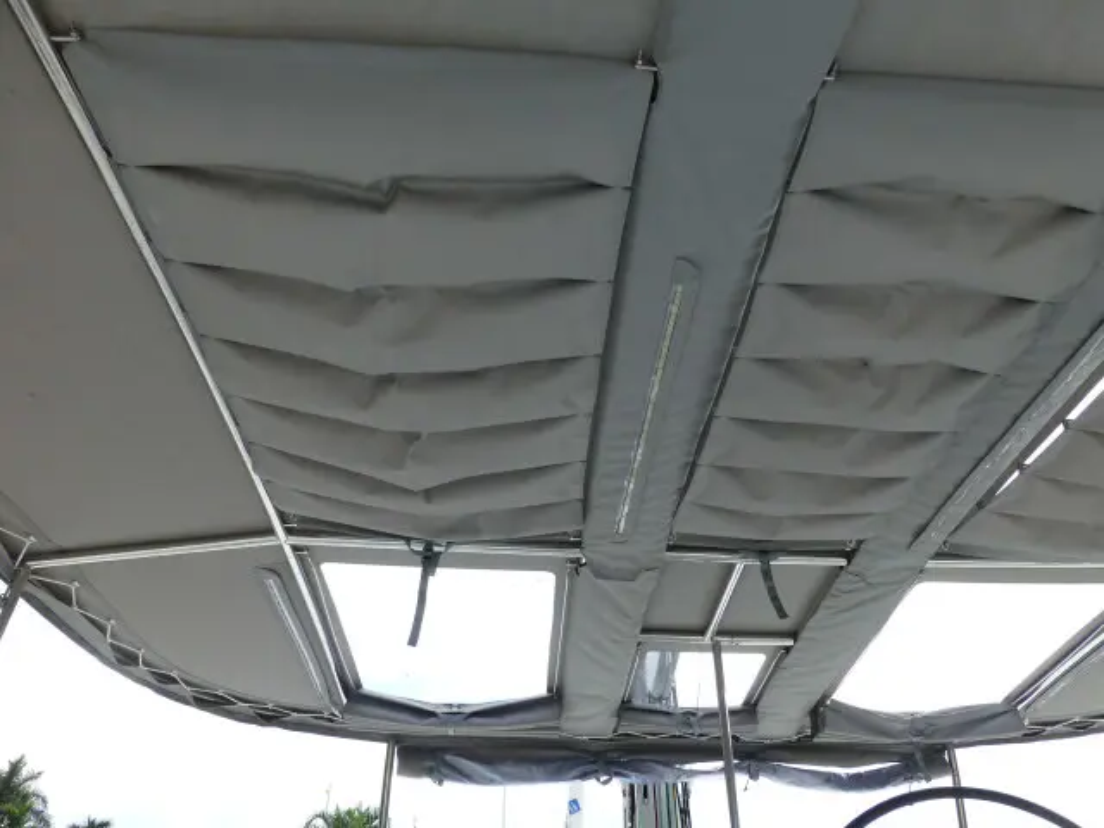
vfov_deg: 56.8
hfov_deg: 71.6
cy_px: 414
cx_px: 552
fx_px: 765
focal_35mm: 24
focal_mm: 4.3
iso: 100
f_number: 4
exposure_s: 1/250
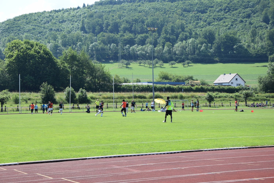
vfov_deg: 18.2
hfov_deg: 27.0
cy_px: 92
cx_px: 137
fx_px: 571
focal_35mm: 75
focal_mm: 50
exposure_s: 1/320
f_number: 9
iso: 200
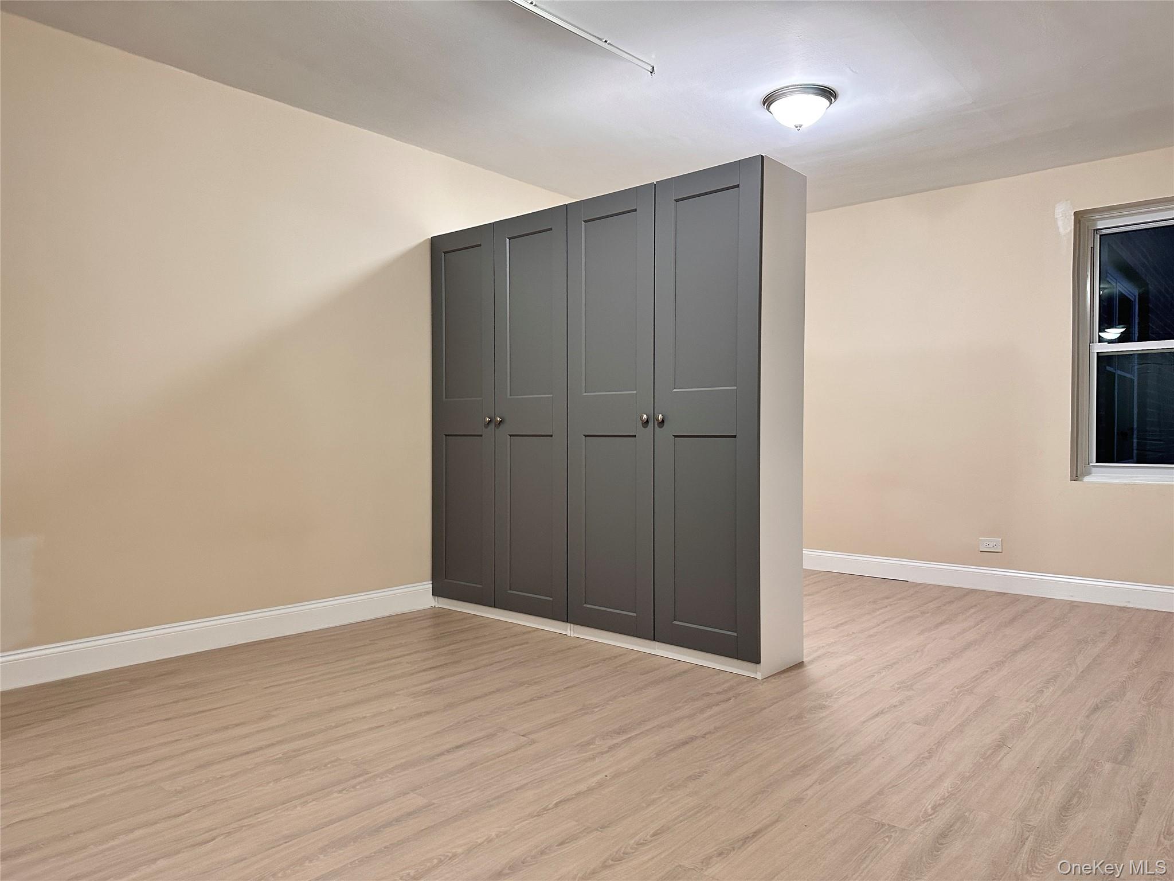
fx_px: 814
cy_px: 440
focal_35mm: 24
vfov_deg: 56.8
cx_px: 587
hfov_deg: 71.6
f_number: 1.78
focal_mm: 6.86
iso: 250
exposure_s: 1/60
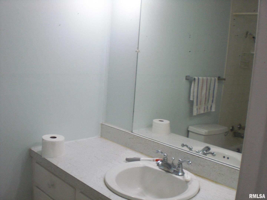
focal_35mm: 38
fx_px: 293
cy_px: 100
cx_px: 134
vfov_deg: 37.7
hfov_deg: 49.0
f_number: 3.1
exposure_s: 1/80
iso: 200
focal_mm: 6.3
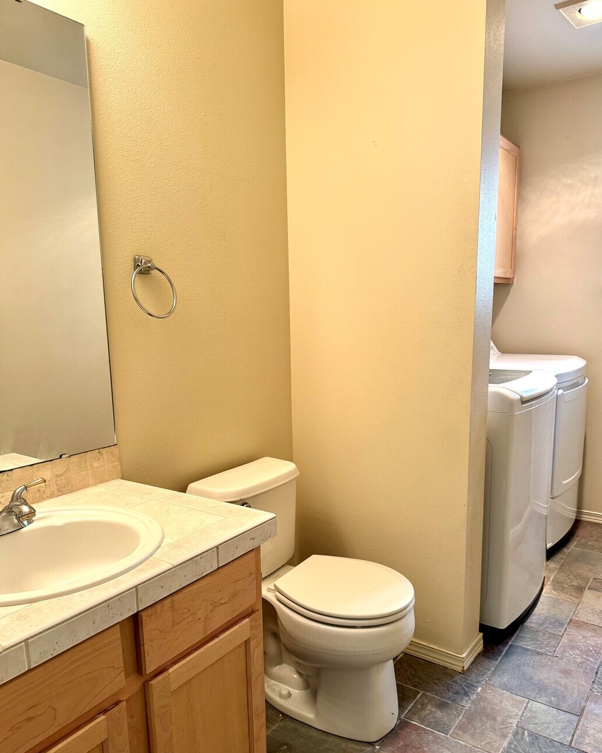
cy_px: 412
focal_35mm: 26
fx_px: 579
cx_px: 310
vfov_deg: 65.9
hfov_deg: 54.9
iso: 200
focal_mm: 6.76
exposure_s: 1/120
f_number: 1.78
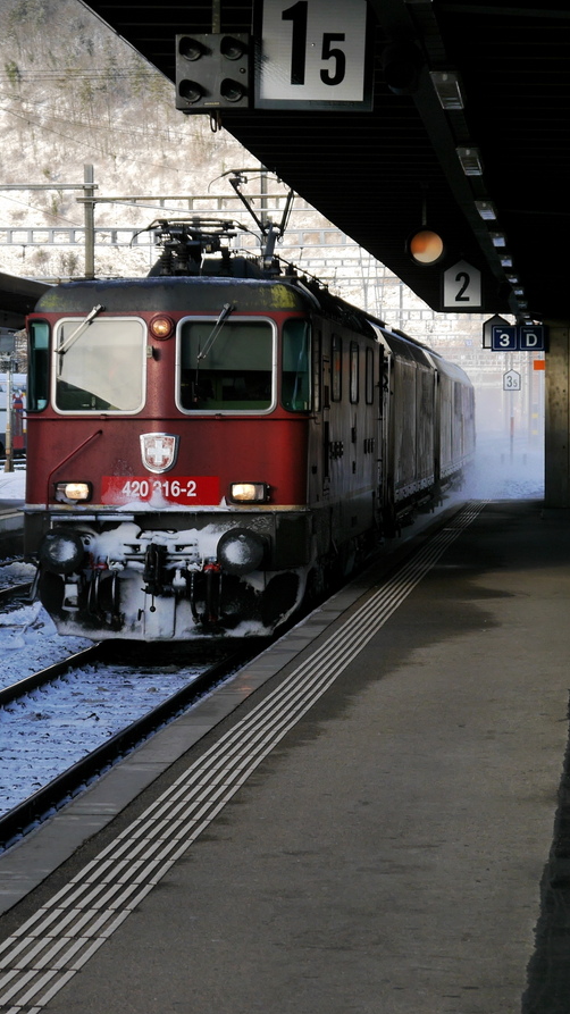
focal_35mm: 123
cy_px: 510
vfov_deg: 17.4
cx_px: 127
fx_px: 3307
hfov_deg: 9.8
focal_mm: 42
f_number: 6.3
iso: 160
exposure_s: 1/200
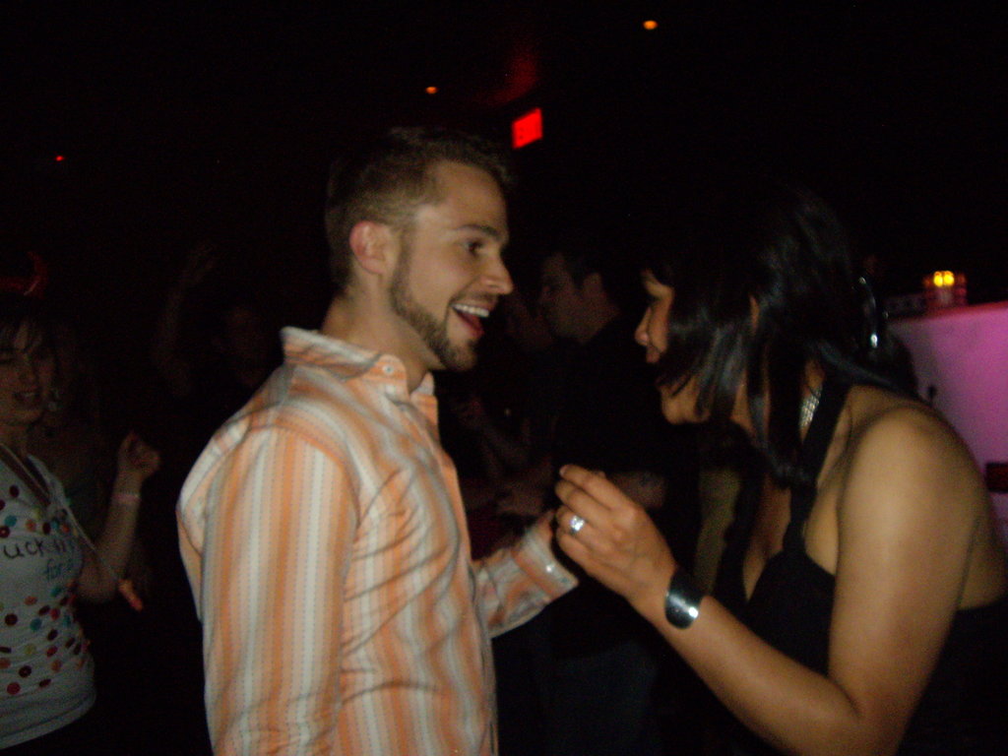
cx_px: 504
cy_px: 378
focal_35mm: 38
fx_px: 1107
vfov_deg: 37.7
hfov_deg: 49.0
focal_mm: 6.2
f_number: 2.7
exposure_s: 1/40
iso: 400
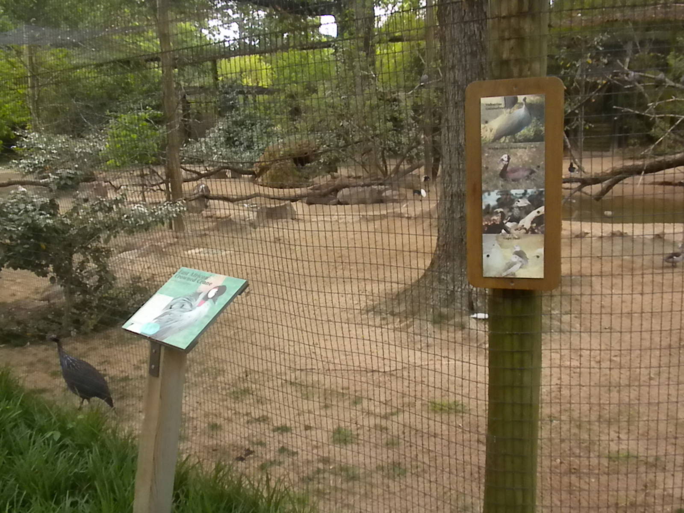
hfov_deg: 50.1
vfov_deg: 38.7
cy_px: 256
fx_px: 731
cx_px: 342
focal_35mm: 37
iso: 640
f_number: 10
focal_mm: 6.6
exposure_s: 1/106
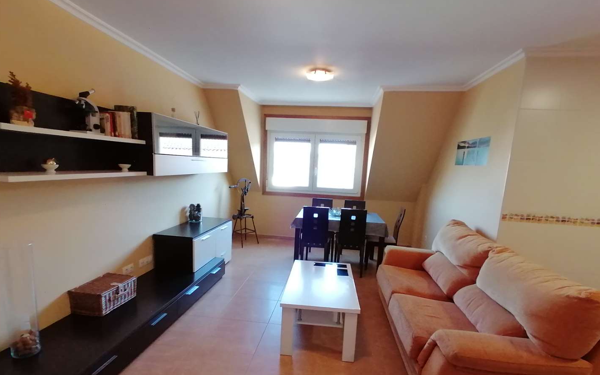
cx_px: 297
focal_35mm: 19
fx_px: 311
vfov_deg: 61.7
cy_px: 224
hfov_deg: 88.0
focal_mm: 2.84
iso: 200
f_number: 2.4
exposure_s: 1/33.3
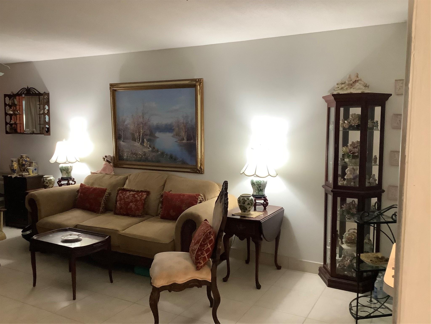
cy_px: 162
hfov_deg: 58.4
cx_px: 216
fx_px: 386
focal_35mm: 31
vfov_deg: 45.4
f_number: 2.4
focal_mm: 3.3
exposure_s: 1/40
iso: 250
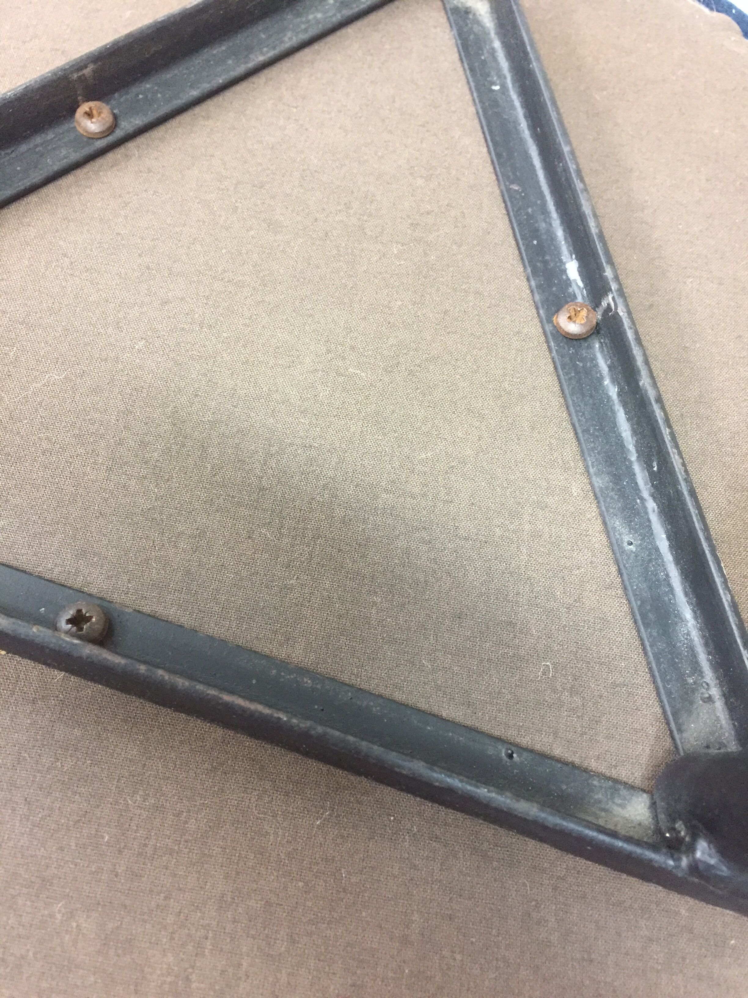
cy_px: 499
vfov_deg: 61.7
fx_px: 836
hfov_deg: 48.2
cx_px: 374
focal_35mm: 29
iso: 250
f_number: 2.2
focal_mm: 4.15
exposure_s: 1/25
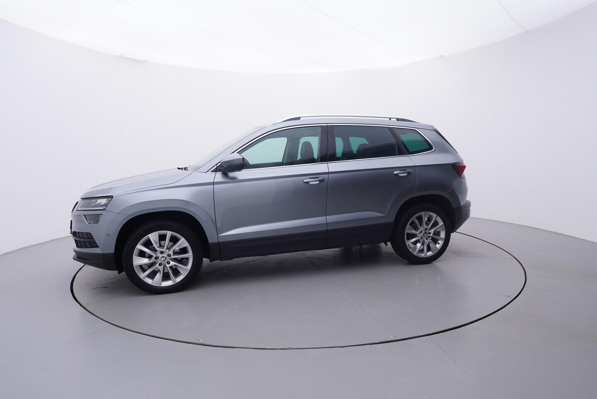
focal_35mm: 22
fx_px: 373
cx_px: 298
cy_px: 200
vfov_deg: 56.2
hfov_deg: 77.3
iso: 200
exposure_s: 1/80
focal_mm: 15
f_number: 5
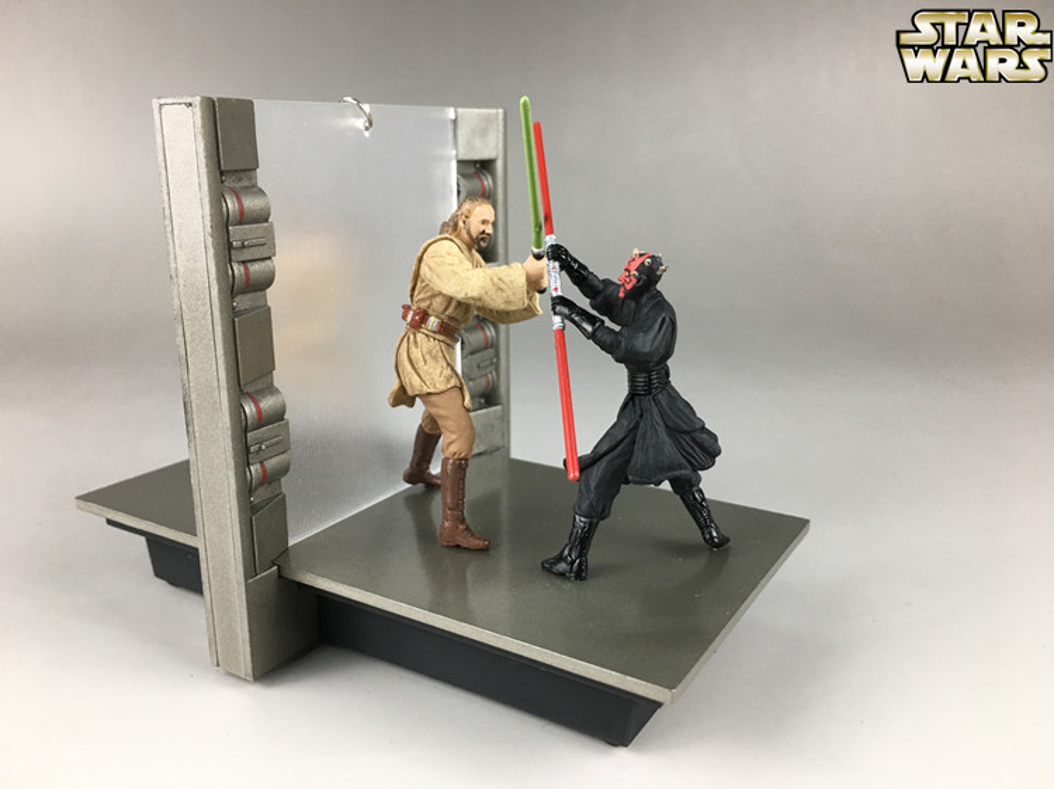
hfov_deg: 61.7
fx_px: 883
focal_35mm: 29
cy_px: 394
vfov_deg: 48.2
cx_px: 527
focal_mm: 4.15
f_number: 2.2
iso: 50
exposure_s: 1/33
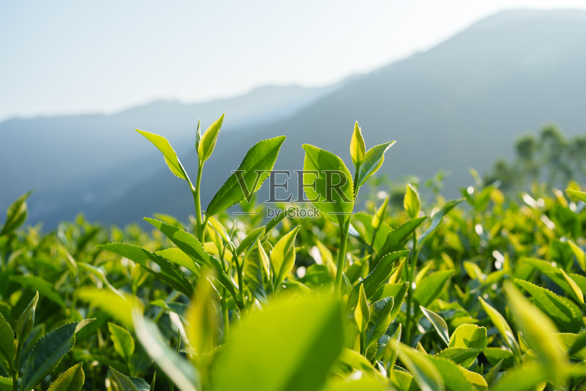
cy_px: 196
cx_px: 293
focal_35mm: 35
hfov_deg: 54.4
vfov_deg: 37.9
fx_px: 570
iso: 100
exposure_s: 1/160
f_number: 8
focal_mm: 35
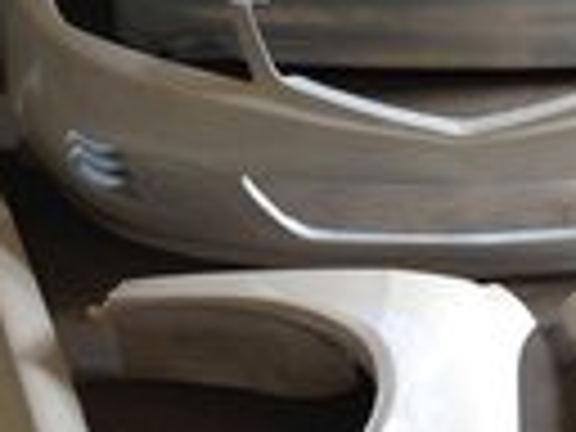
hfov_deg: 17.8
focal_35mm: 109
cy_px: 338
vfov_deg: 13.5
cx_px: 490
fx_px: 1814
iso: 64
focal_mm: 4.28
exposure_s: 1/120
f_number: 2.4
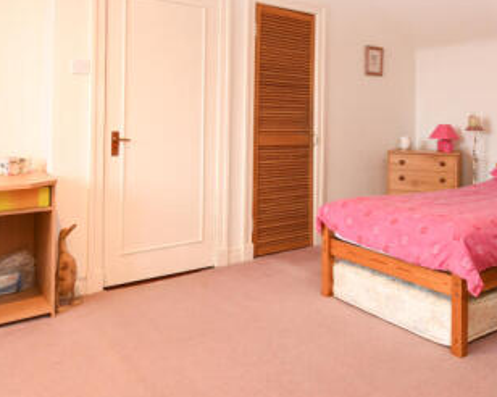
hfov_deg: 57.9
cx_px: 318
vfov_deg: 46.4
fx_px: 441
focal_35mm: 30
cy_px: 90
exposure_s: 1/1.6
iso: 400
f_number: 9
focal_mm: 10
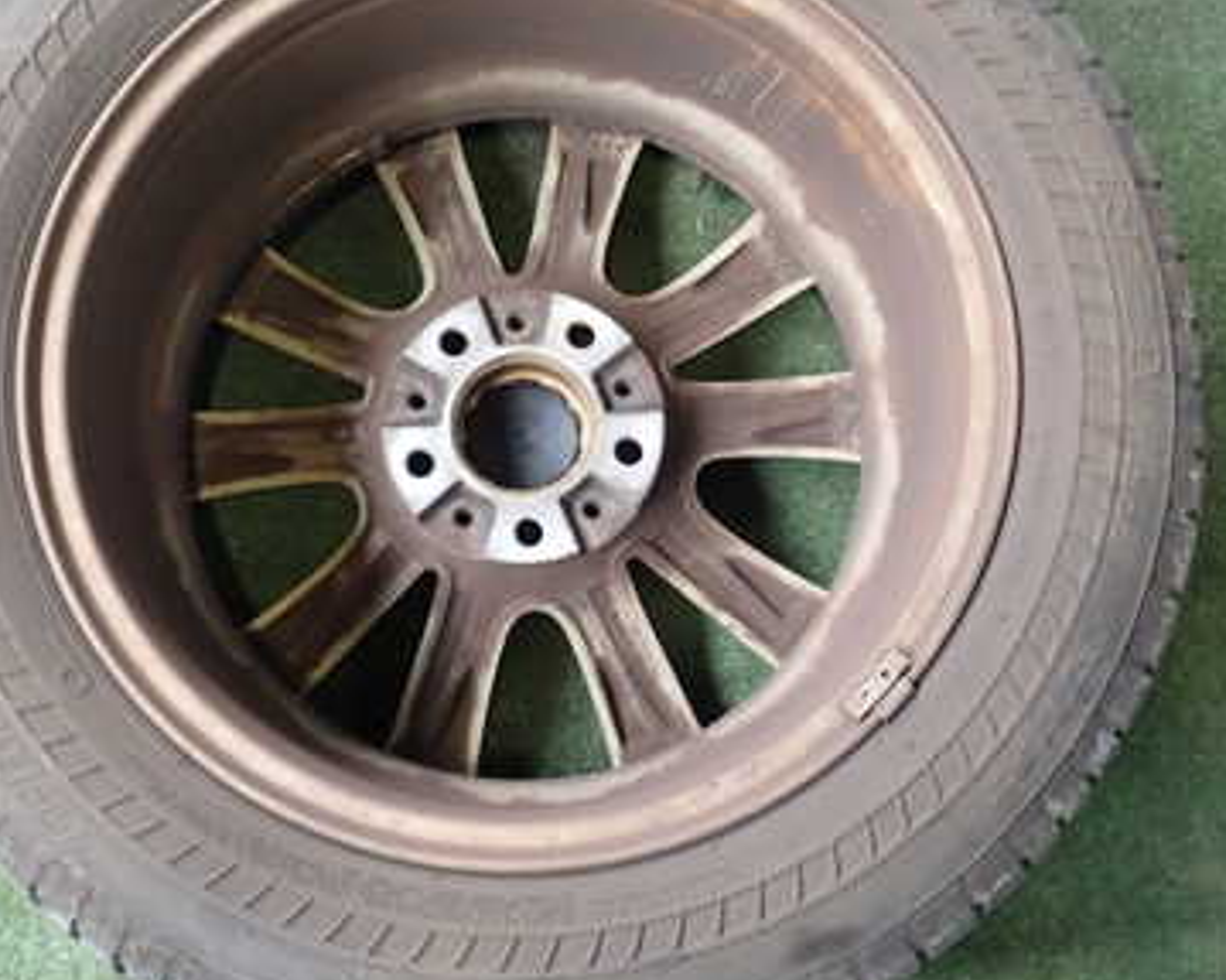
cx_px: 574
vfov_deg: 30.8
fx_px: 1777
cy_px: 430
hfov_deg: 38.0
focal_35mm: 49
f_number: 2.3
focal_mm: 5.4
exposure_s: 1/40
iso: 200
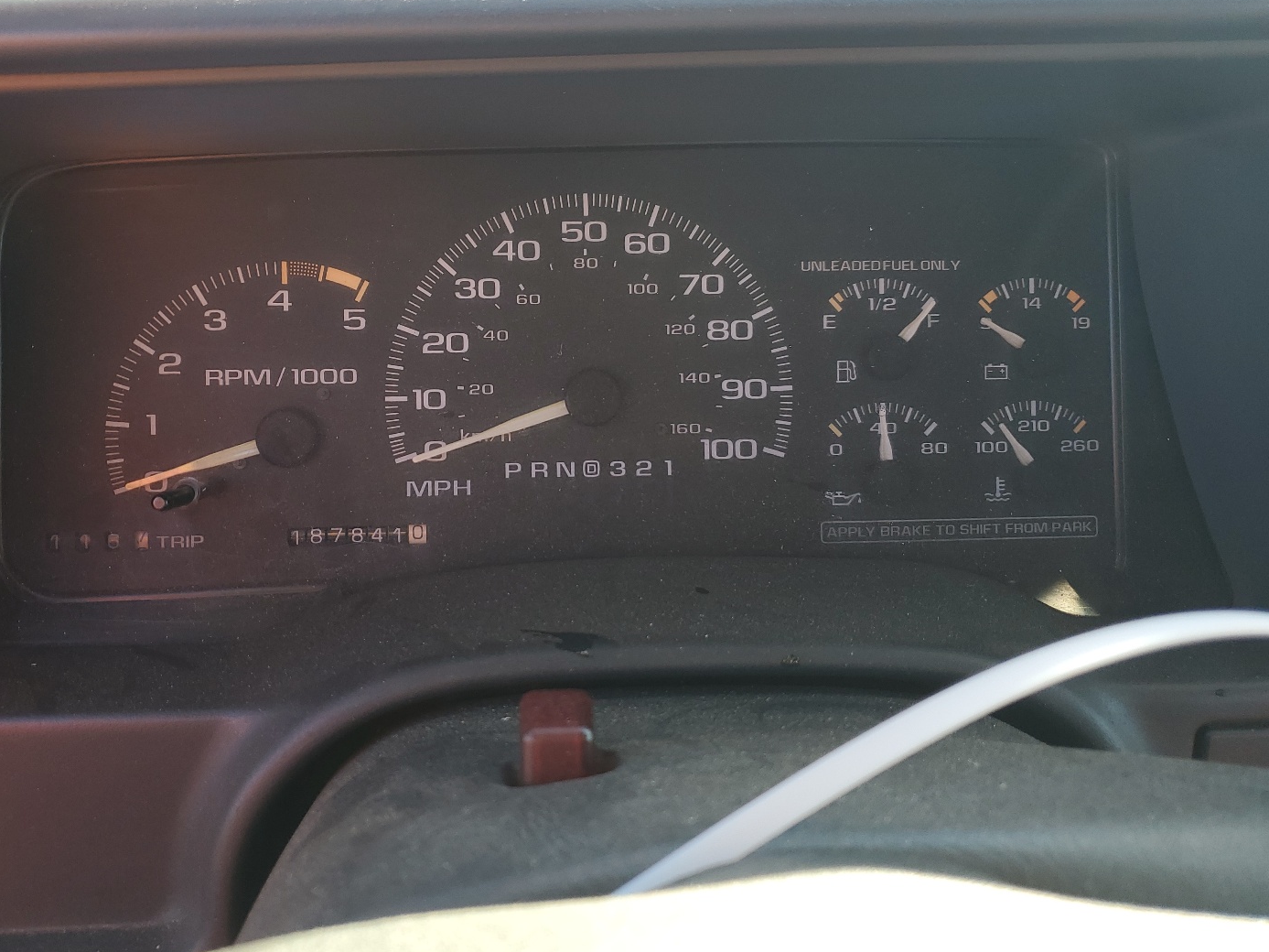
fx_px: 1100
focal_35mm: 30
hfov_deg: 59.8
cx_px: 567
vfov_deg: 46.7
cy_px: 426
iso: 50
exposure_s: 1/123
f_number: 1.5
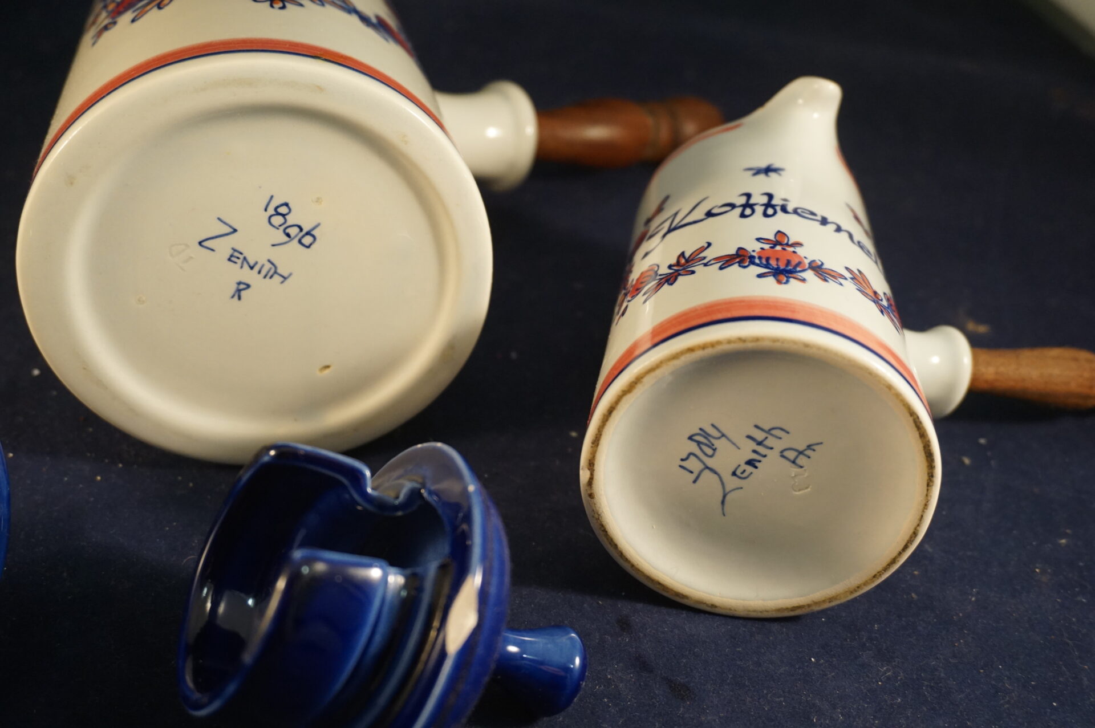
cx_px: 548
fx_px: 1322
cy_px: 364
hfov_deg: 45.0
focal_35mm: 44
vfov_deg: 30.8
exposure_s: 1/60
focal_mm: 29
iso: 1250
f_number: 4.5
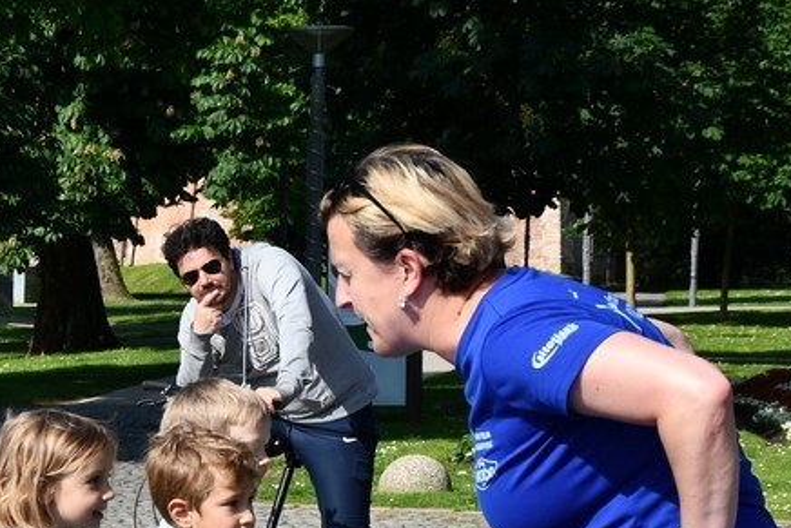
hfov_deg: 11.9
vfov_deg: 8.1
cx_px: -131
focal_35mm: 169
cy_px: 576
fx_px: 3714
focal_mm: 48
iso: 100
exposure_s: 1/250
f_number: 8
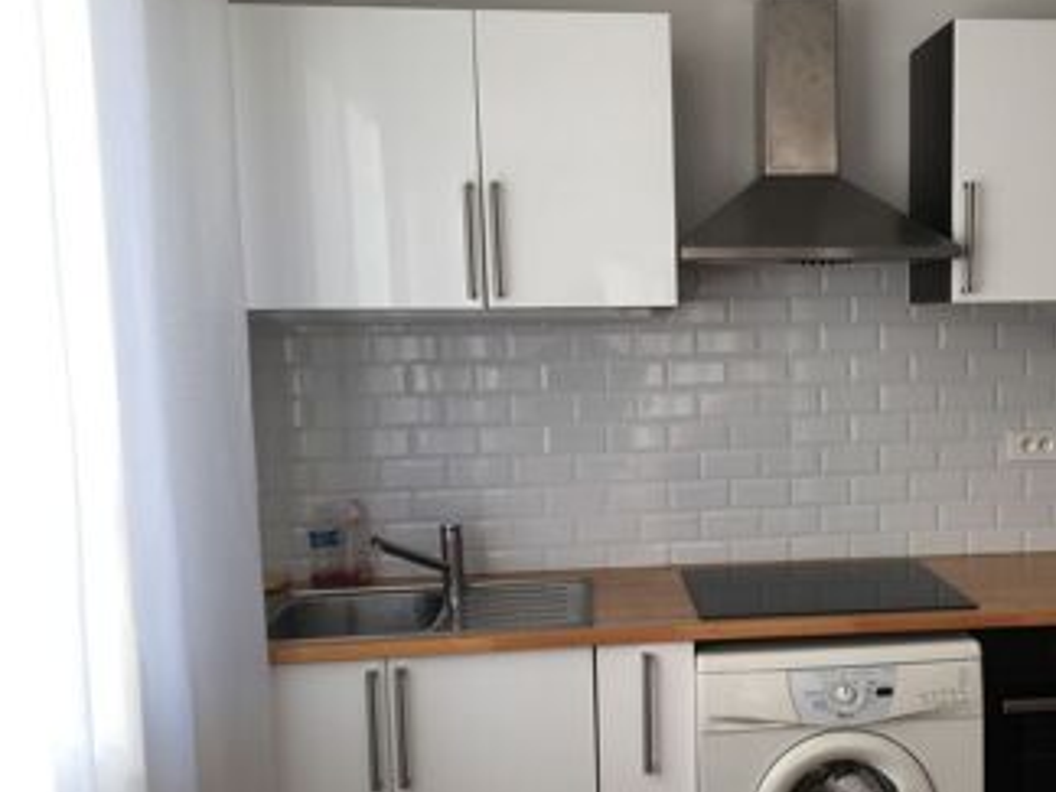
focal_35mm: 43
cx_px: 776
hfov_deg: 42.7
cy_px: 466
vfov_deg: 33.5
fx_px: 1312
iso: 25
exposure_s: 1/140
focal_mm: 4.15
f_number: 2.2
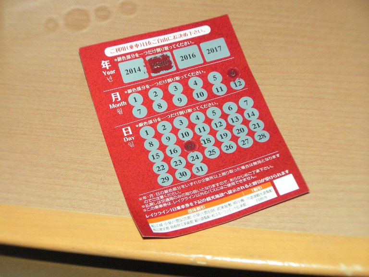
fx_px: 1183
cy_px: 138
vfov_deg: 13.3
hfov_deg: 17.7
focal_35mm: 111
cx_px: 184
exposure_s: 1/250
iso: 200
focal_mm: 18.5
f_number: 3.2
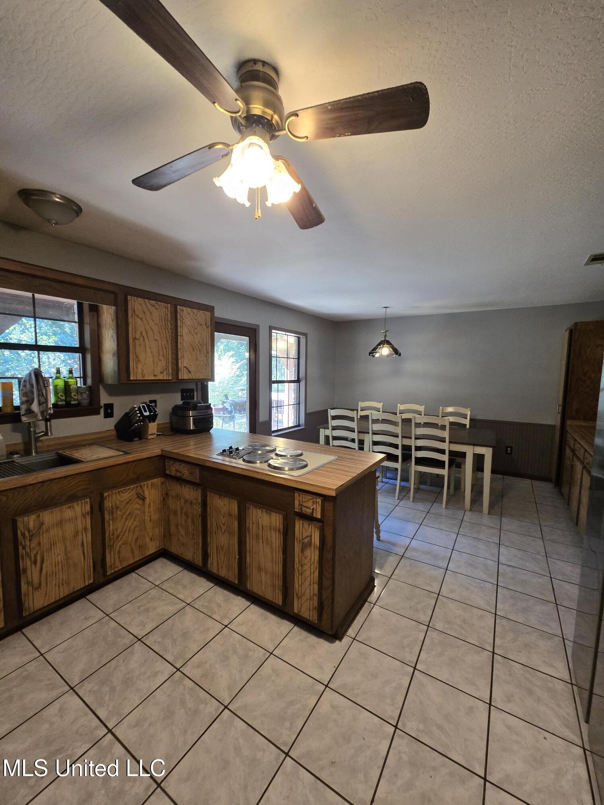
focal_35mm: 13
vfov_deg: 106.2
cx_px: 302
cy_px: 402
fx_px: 302
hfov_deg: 89.9
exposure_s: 1/60
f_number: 2.2
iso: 250
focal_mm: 2.2
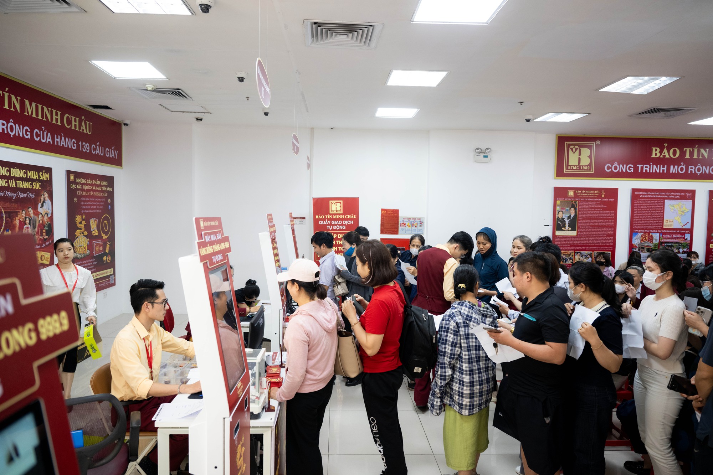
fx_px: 475
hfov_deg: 73.7
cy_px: 238
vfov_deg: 53.1
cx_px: 356
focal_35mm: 24
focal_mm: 24
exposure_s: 1/200
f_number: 3.2
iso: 1600
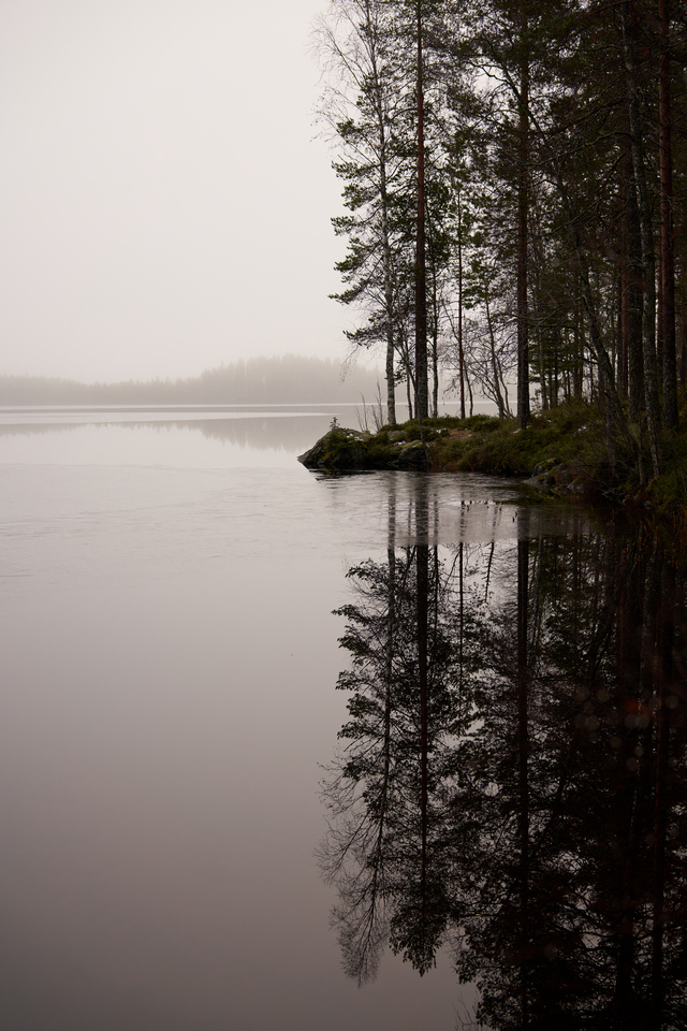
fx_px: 1431
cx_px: 344
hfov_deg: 27.0
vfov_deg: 39.6
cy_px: 516
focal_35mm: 50
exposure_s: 1/160
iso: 100
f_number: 2.8
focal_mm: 50
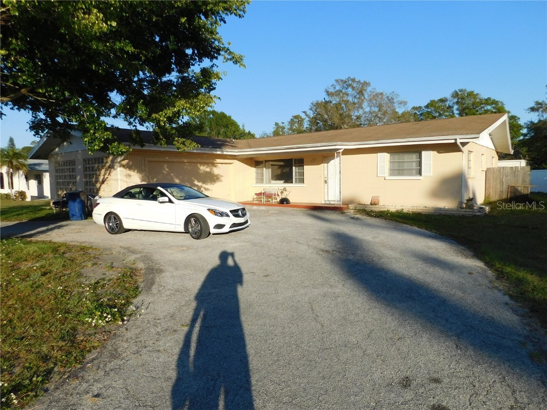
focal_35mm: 23
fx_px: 363
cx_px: 274
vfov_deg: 58.9
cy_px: 205
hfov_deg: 73.9
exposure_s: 1/400
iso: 125
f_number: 6
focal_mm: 4
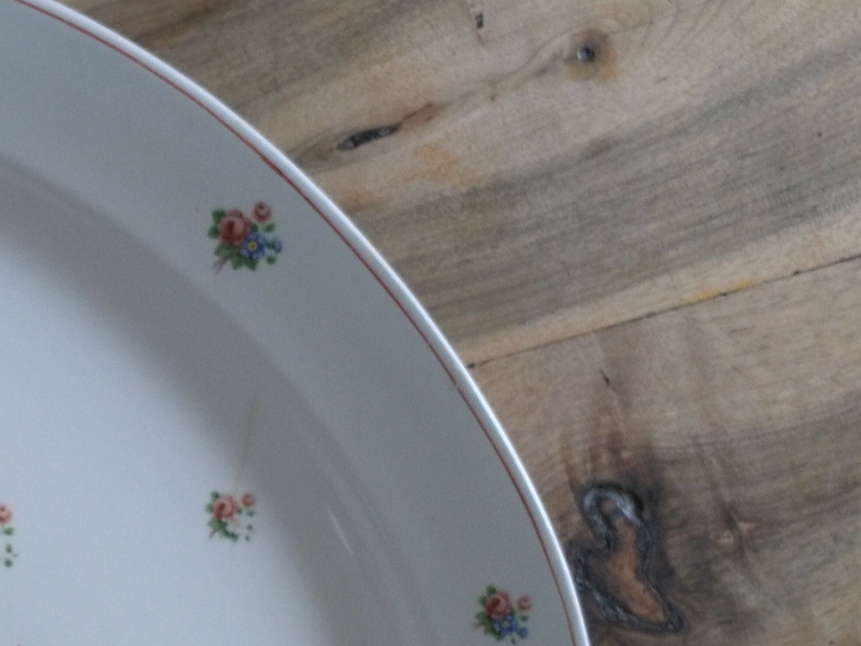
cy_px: 526
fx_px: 1468
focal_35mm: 59
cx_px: -30
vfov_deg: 24.4
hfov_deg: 30.1
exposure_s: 1/30
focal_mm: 2.96
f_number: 2
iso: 125
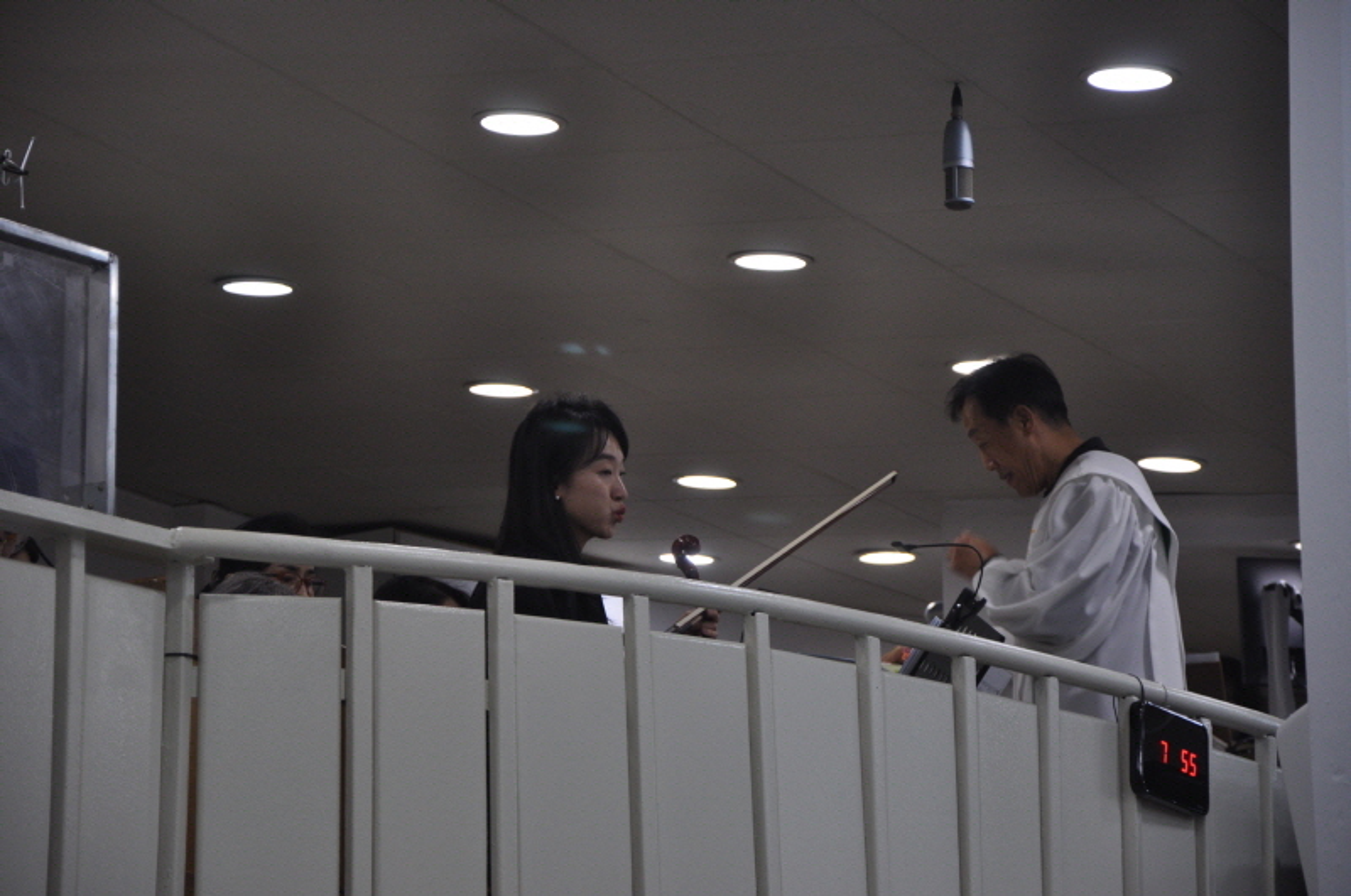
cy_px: 448
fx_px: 5902
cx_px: 676
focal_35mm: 158
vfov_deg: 8.7
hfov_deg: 13.1
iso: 640
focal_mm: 105
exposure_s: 1/60
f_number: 5.6
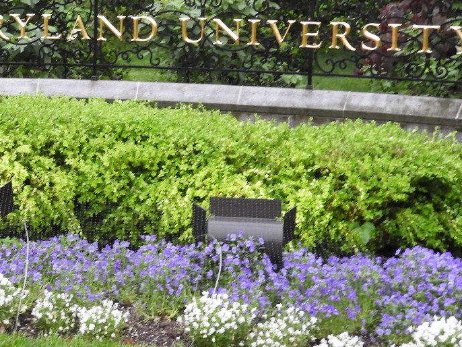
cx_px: -18
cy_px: 86
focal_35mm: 84
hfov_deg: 22.3
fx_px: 1121
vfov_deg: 17.5
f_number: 3.8
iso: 400
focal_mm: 7.2
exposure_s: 1/25
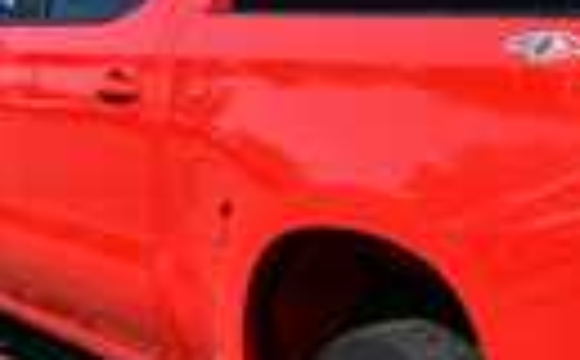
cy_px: 187
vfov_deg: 13.7
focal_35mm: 95
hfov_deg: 21.0
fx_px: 1498
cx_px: 607
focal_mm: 20
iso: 100
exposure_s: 1/250
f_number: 8
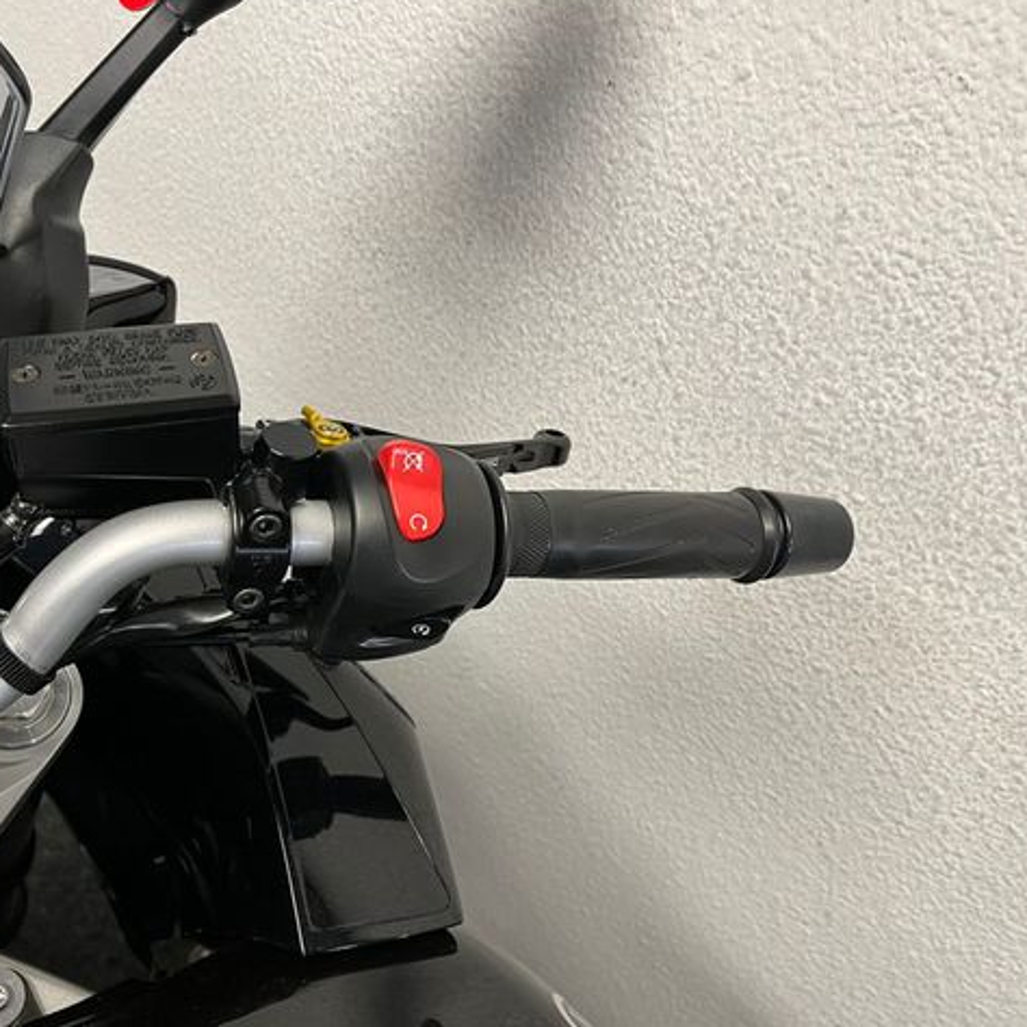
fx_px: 1041
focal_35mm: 31
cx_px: 358
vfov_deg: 52.5
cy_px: 509
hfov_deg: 51.7
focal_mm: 5.1
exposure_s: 1/50
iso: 80
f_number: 1.6
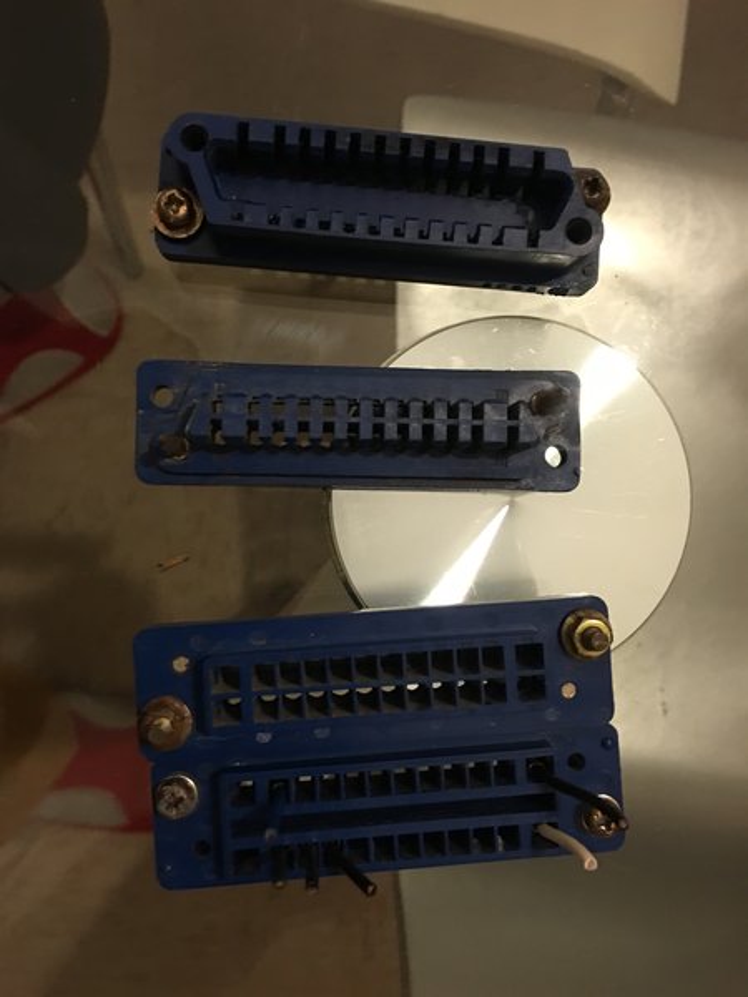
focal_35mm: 29
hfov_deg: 48.2
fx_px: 836
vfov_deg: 61.7
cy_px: 498
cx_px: 374
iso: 80
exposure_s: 1/10
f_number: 2.2
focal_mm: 4.15
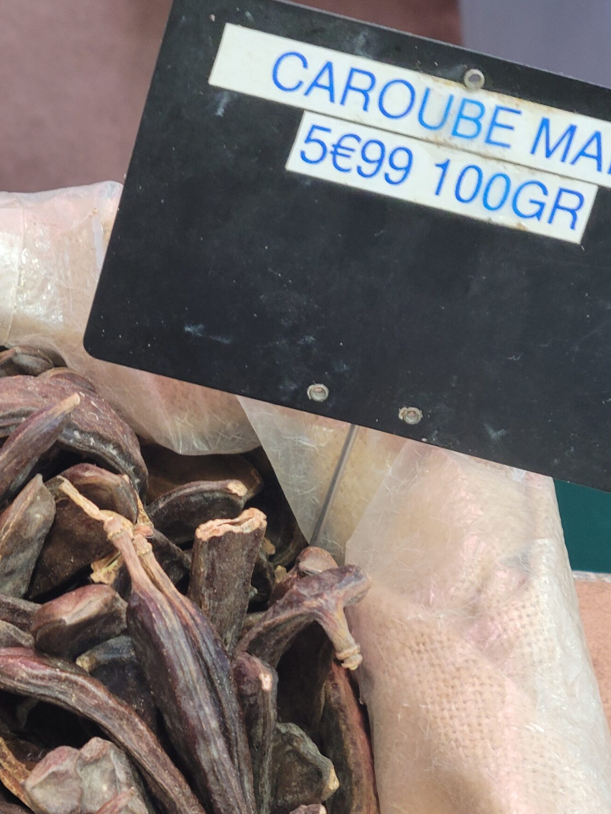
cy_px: 546
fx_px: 965
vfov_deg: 45.1
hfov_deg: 34.6
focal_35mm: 41
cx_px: 176
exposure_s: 1/50
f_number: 2
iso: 160
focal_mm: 5.9
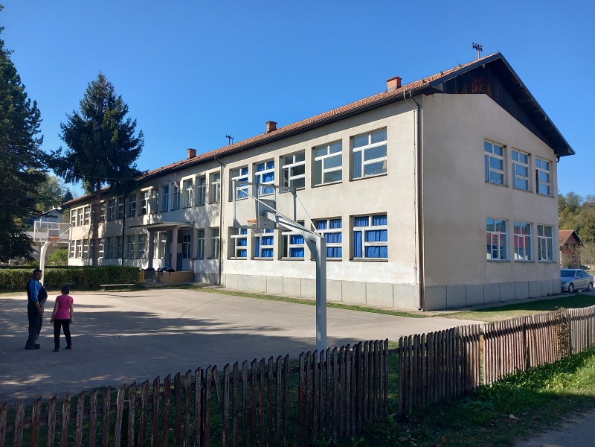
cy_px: 224
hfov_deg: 65.3
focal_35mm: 27
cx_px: 298
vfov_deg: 51.4
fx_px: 464
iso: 20
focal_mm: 4
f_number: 1.8
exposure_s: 1/479
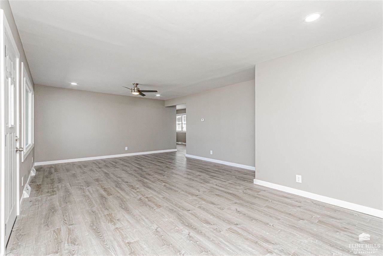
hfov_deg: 100.4
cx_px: 192
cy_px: 128
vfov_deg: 77.3
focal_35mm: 15
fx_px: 160
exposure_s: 1/60
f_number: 14
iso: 2200
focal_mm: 10
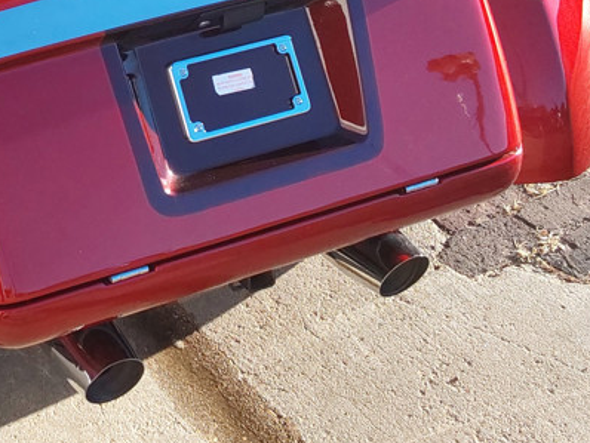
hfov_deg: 25.0
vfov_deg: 19.1
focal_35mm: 75
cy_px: 1
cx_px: 36
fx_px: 1279
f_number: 1.9
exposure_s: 1/520
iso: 50
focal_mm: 2.91
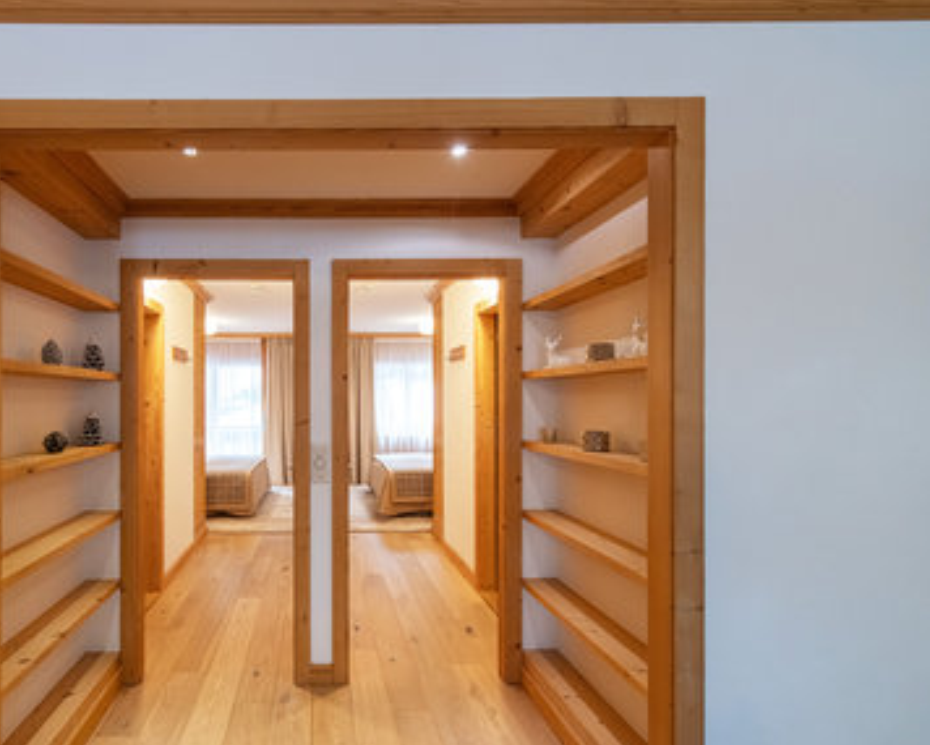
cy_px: 389
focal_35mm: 19
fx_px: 523
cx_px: 313
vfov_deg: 70.8
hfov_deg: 80.6
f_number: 5
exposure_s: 1/80
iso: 1250
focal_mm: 15
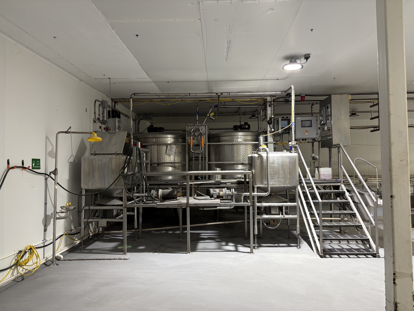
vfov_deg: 53.1
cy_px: 156
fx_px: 311
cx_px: 207
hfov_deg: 67.3
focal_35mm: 26
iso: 100
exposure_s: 1/60
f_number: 1.6
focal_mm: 5.96
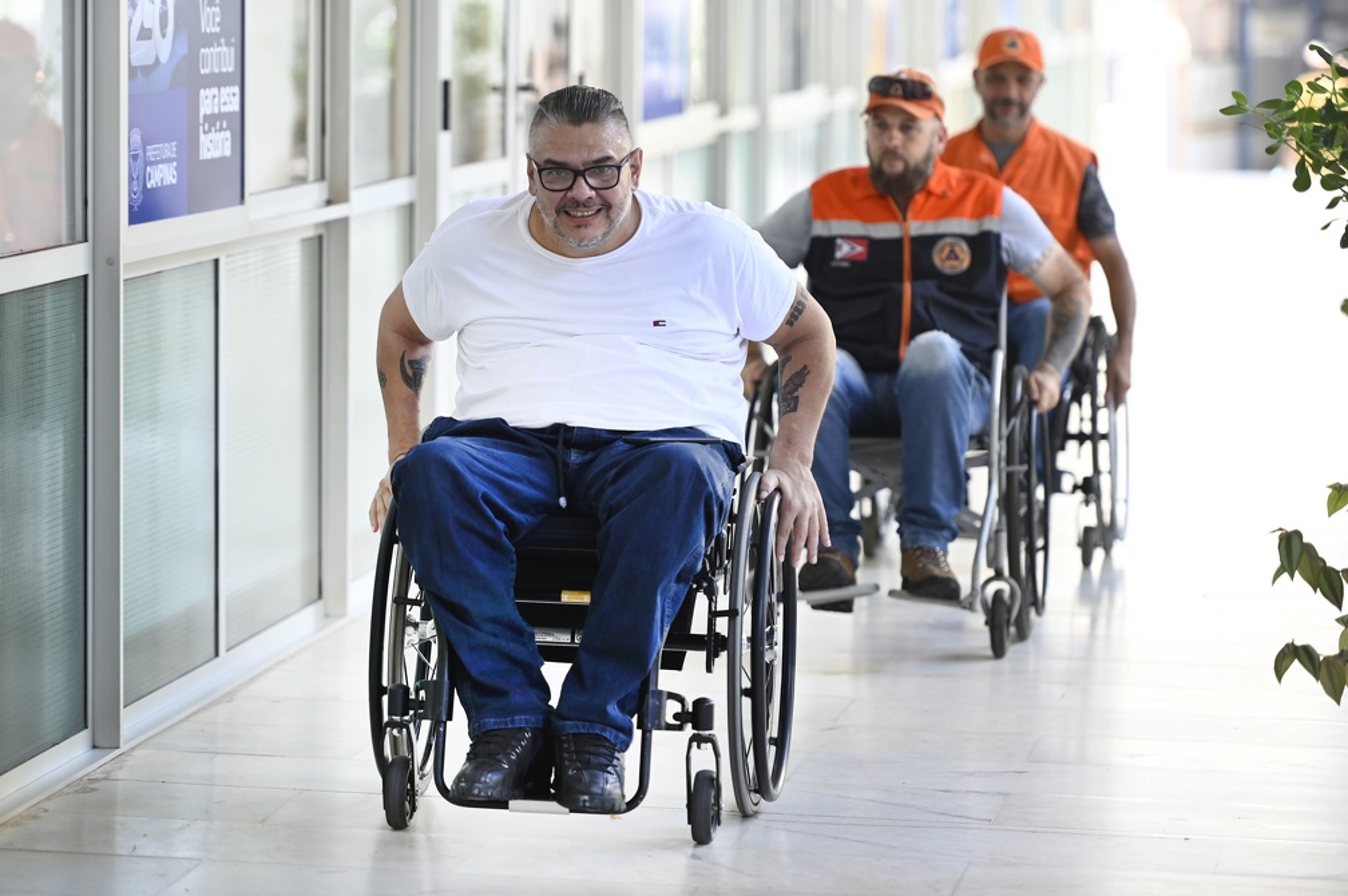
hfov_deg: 12.9
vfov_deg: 8.6
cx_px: 674
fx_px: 5985
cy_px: 448
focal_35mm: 160
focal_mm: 160
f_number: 2.8
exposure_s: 1/125
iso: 500
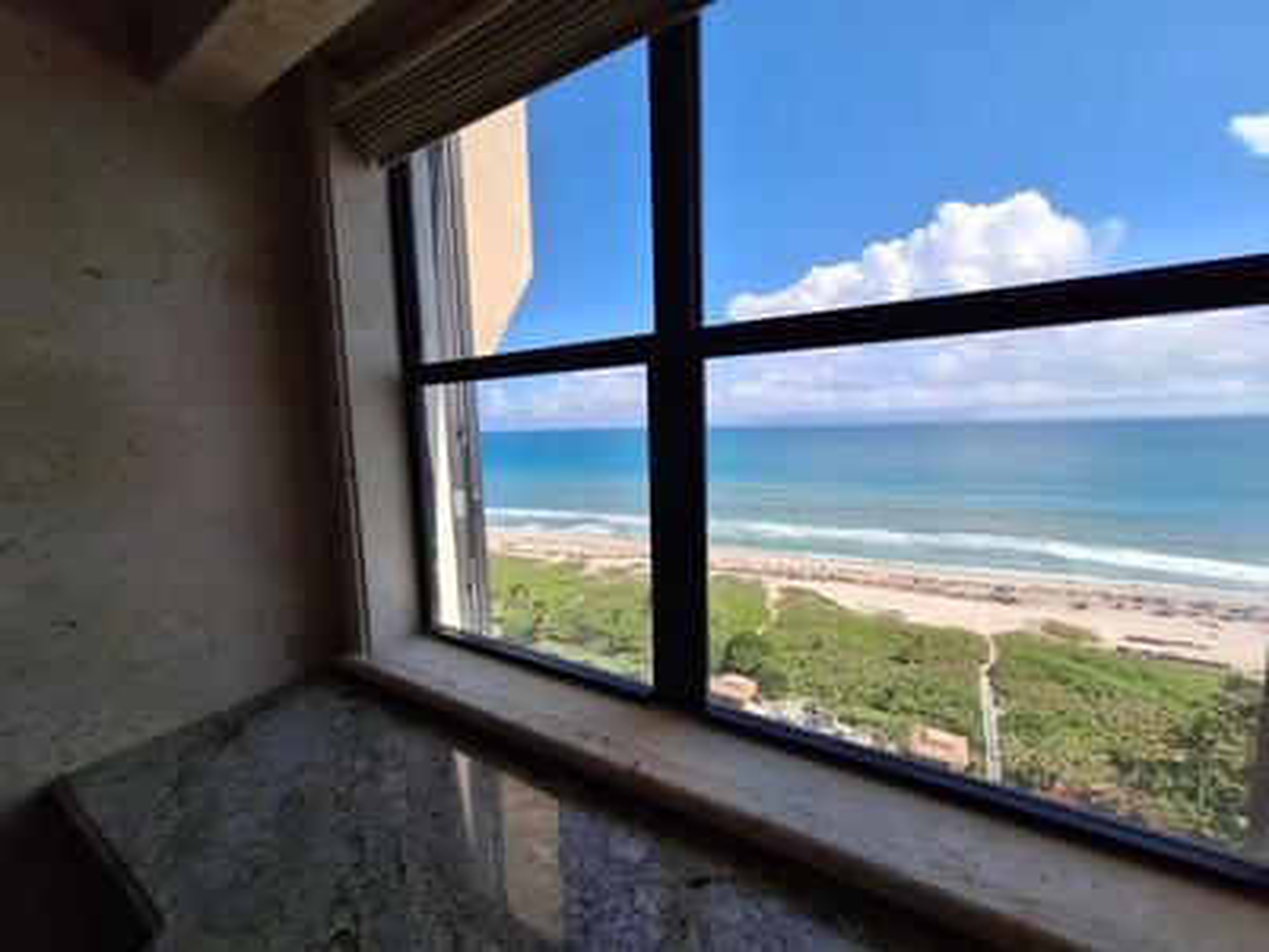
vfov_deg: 89.9
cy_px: 476
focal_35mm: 13
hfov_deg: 106.2
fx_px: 477
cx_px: 634
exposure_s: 1/756
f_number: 2.2
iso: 40
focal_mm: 1.74
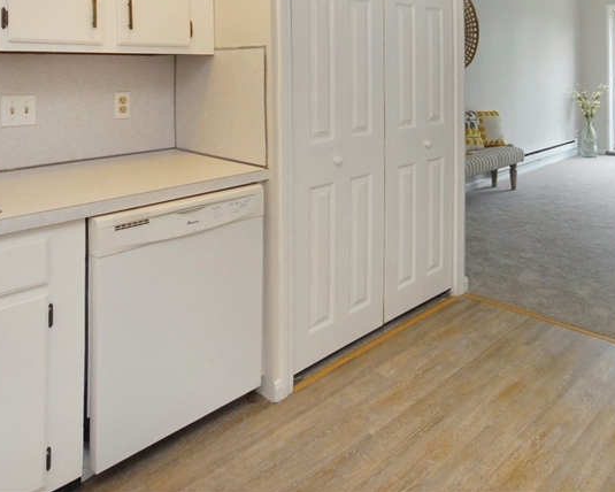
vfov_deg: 50.1
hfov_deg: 63.8
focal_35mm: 27
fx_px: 491
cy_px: 100
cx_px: 352
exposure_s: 1/60
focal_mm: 10
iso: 400
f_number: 4.5
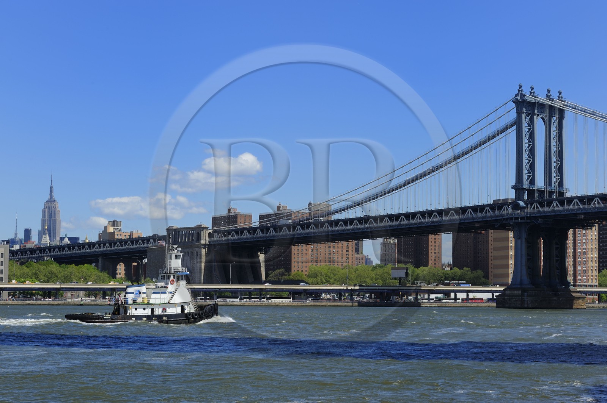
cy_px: 202
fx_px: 1381
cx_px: 304
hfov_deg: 24.8
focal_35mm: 82
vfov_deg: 16.6
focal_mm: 82
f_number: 13
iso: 200
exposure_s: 1/200
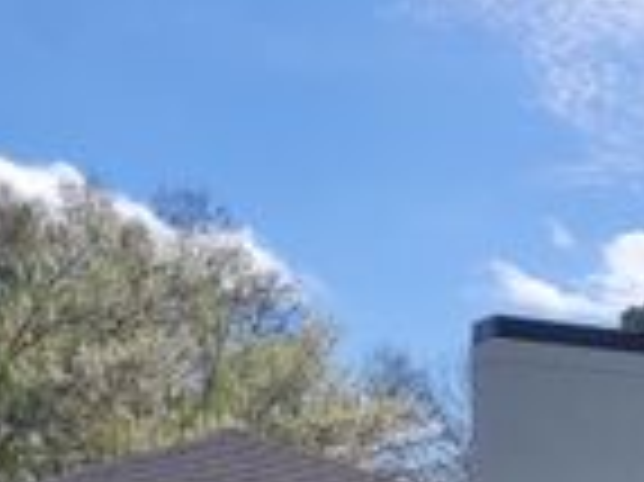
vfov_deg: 15.2
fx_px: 1692
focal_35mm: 91
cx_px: 779
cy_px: 687
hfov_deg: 20.2
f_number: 1.8
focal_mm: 5.4
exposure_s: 1/3474
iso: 40
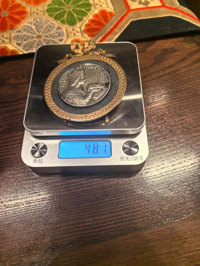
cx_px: 100
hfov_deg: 51.4
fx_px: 208
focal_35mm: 27
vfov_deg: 65.3
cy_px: 133
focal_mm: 5.75
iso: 500
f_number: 2
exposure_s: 1/300
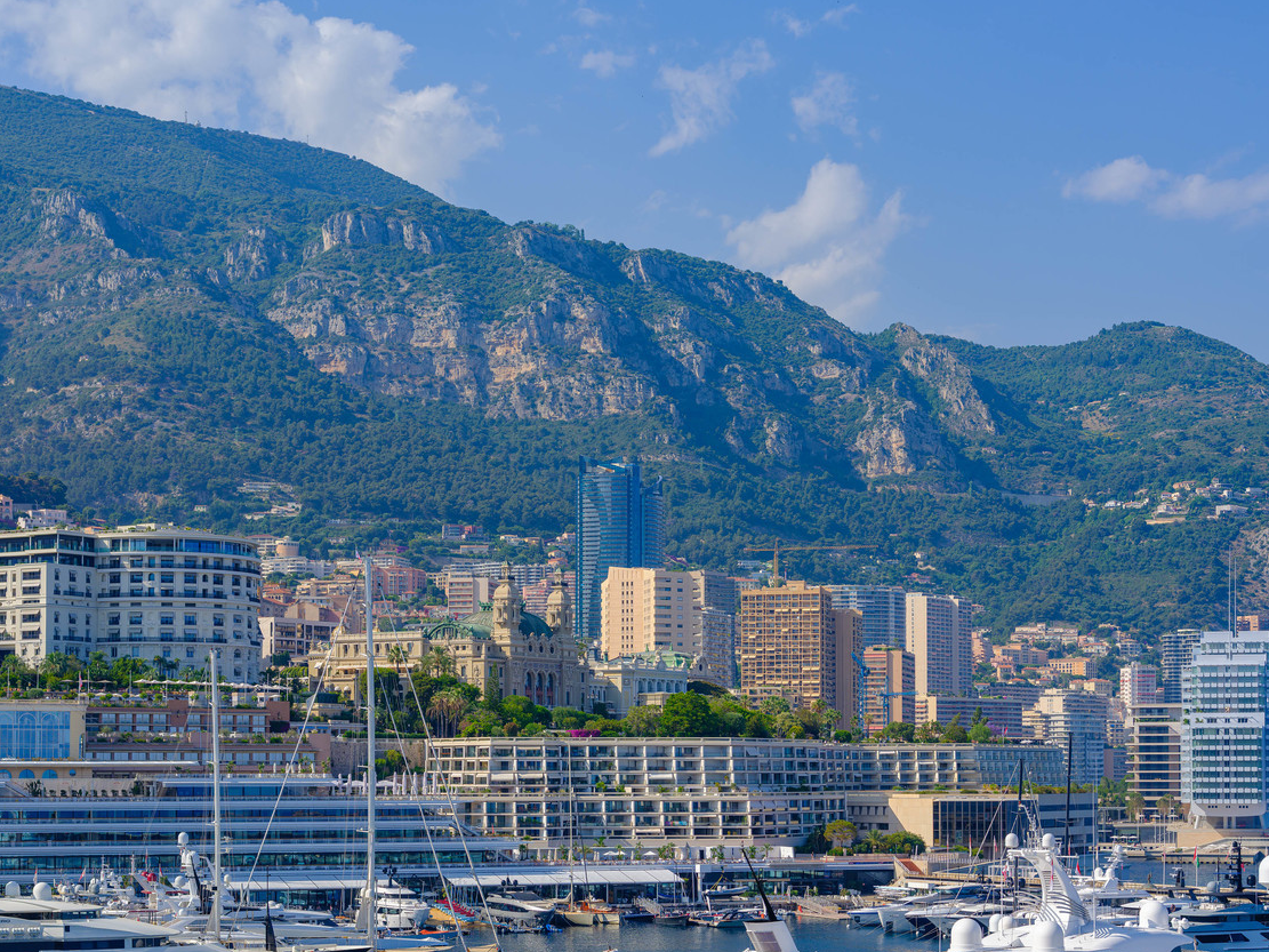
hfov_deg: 27.0
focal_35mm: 72
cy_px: 673
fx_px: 2639
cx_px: 691
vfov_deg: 20.3
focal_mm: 63
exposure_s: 1/400
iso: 200
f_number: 8
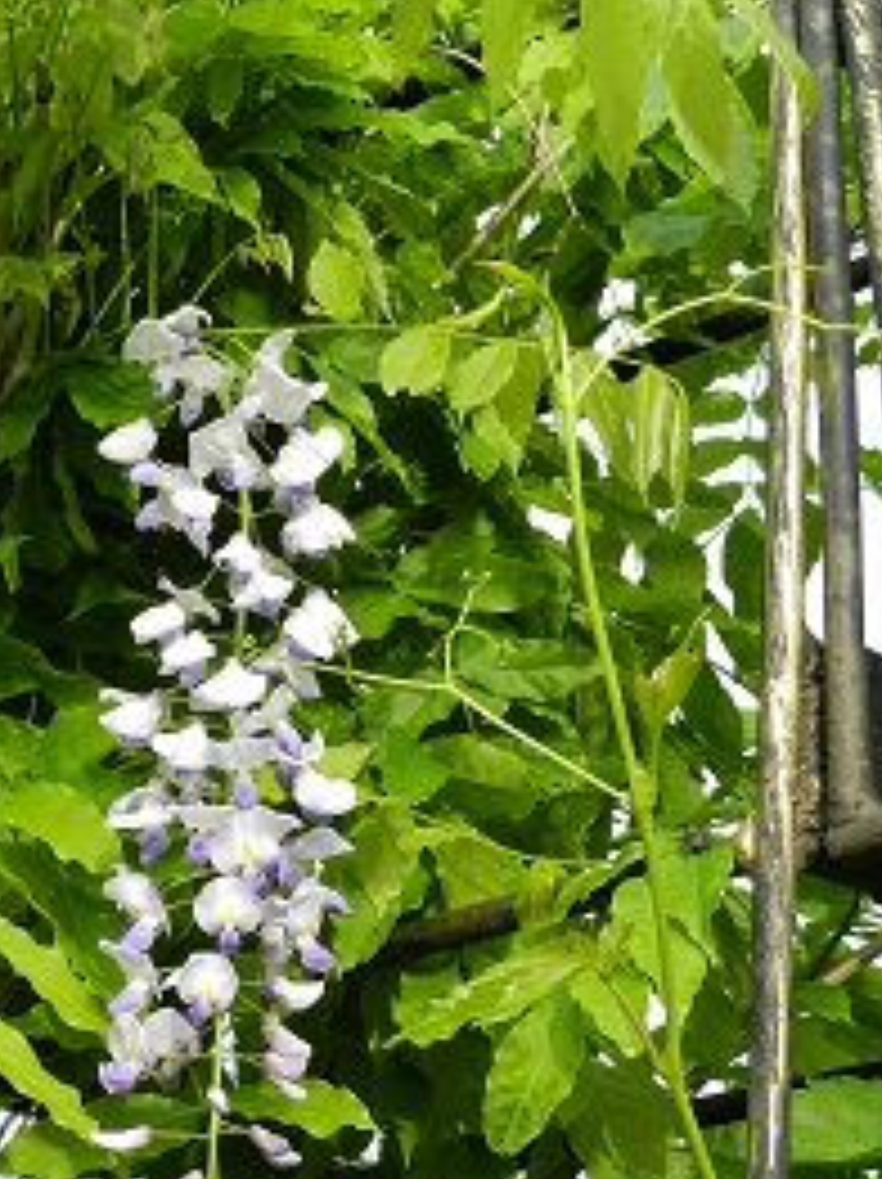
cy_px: 814
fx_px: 3539
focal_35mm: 104
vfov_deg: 18.8
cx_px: 302
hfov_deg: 14.2
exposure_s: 1/250
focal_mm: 12.1
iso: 160
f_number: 4.7
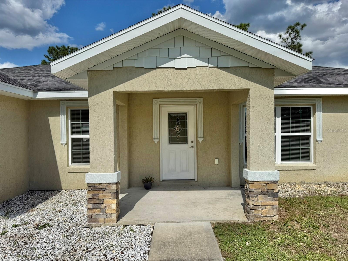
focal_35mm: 24
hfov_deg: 71.6
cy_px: 130
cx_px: 174
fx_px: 241
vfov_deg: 56.8
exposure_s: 1/11905
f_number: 1.78
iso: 80
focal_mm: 6.76
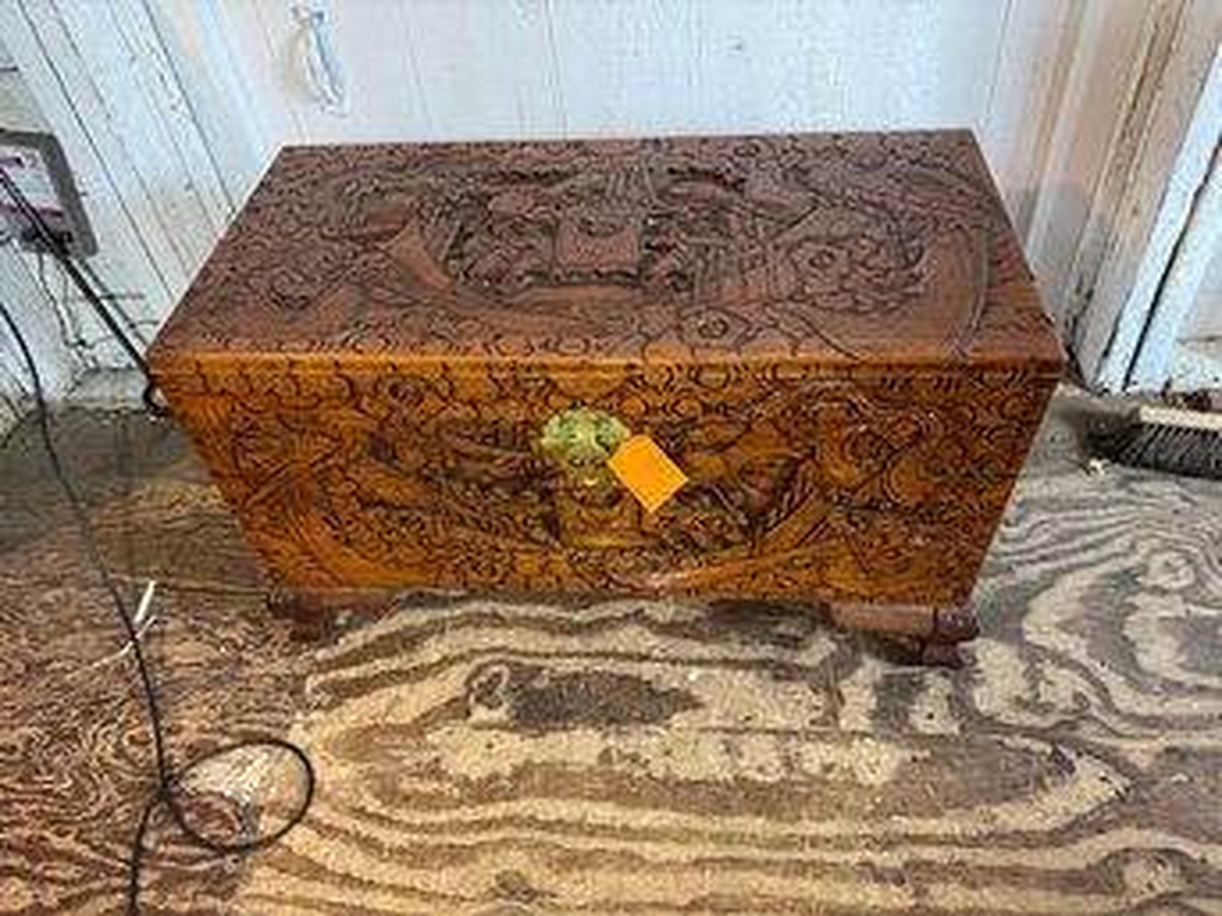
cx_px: 611
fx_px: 847
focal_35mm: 24
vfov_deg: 56.8
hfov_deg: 71.6
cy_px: 458
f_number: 1.78
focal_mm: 6.76
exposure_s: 1/60
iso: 400
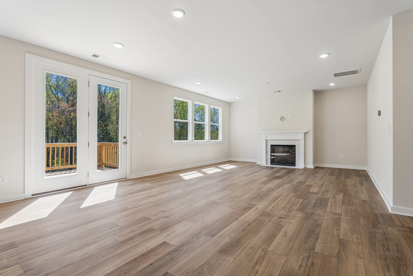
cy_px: 138
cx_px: 206
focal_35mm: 16
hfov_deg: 96.7
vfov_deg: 73.7
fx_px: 184
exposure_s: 1/60
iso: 400
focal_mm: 16
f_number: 8
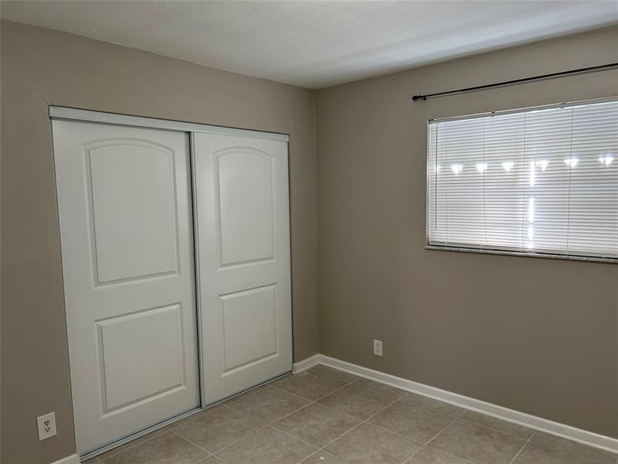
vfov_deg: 53.1
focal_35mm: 26
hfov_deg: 67.3
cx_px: 309
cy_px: 232
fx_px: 464
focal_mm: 5.7
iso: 125
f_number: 1.5
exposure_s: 1/60
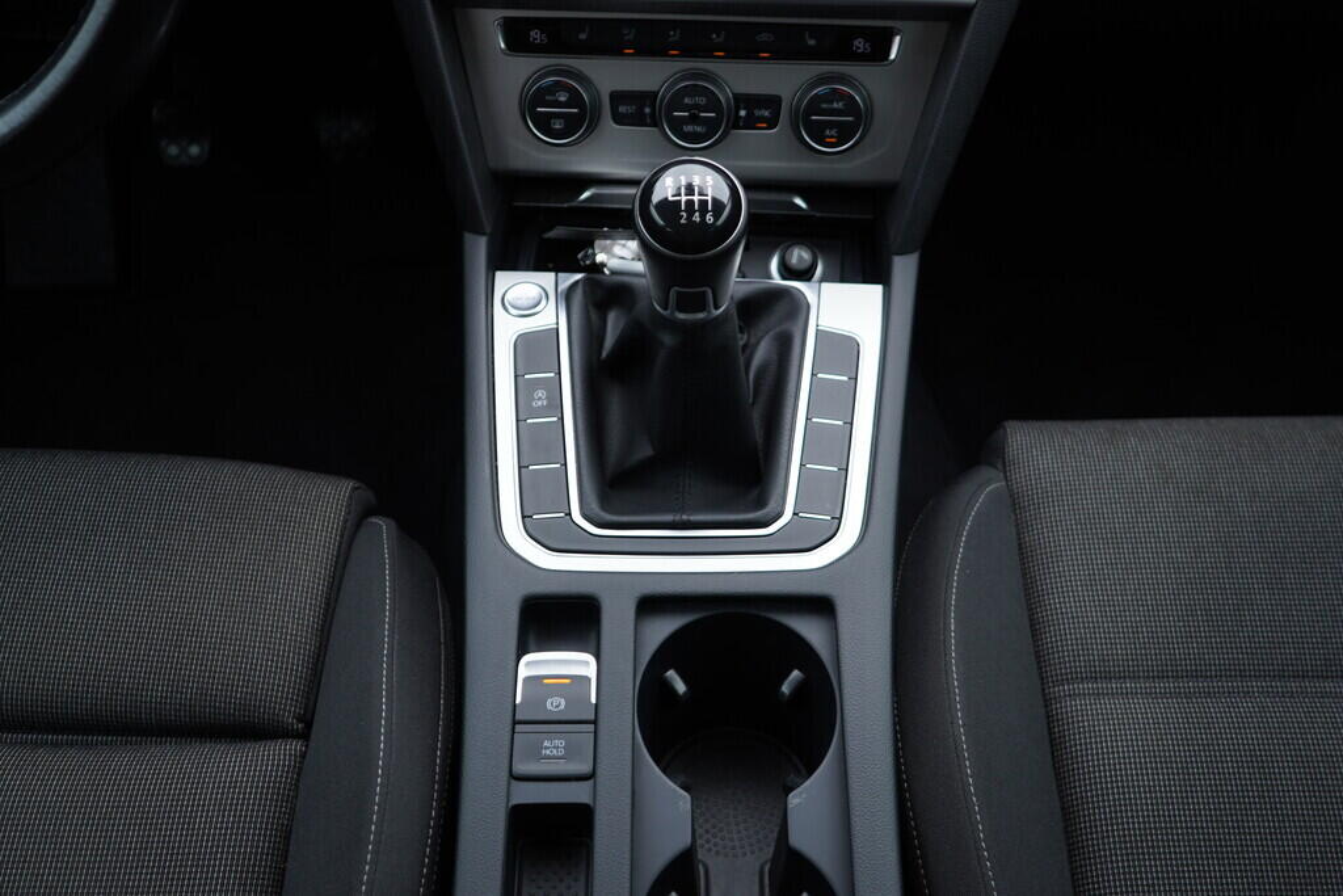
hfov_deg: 53.1
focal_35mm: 36
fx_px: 1343
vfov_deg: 36.9
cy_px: 448
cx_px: 672
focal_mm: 24
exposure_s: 1/40
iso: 160
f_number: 2.8
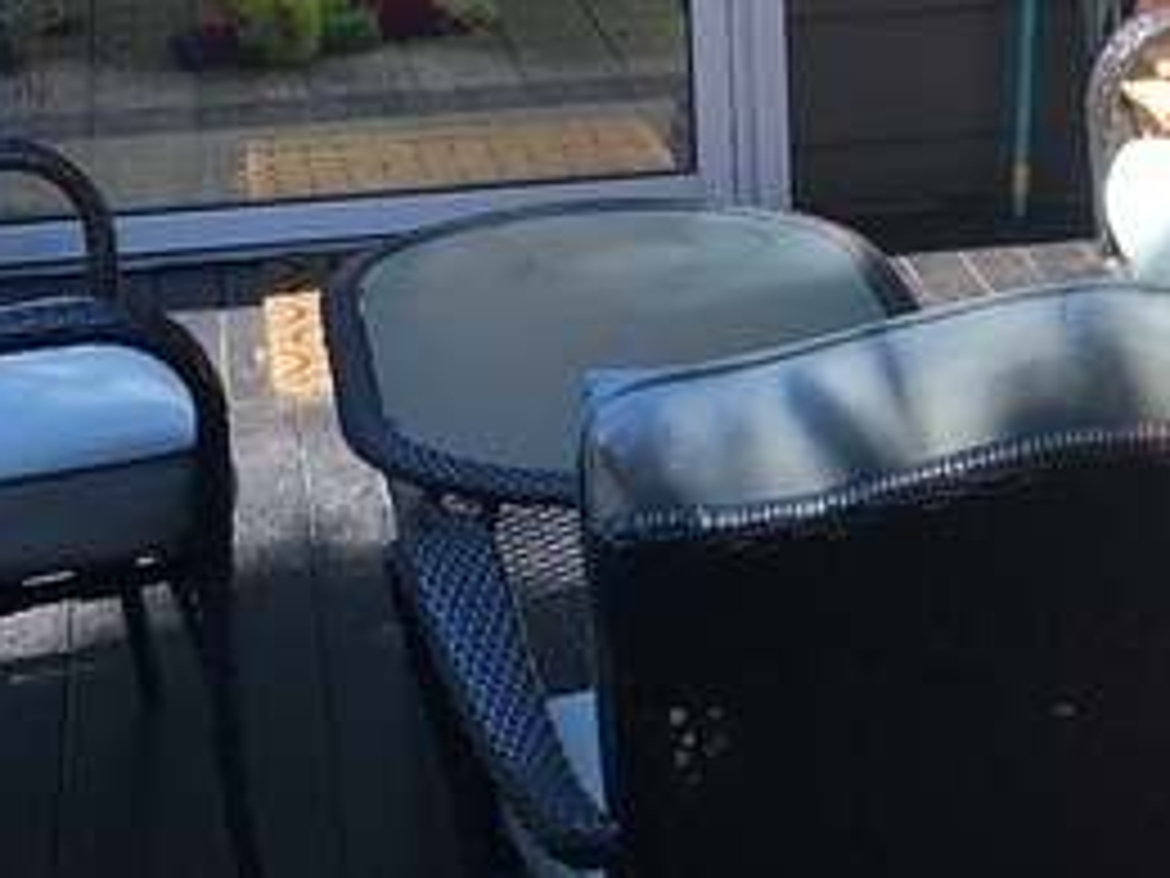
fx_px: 3853
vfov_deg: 12.9
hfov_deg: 16.9
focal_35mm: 114
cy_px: 36
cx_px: 1138
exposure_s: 1/308
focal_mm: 4.15
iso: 25
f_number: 2.2
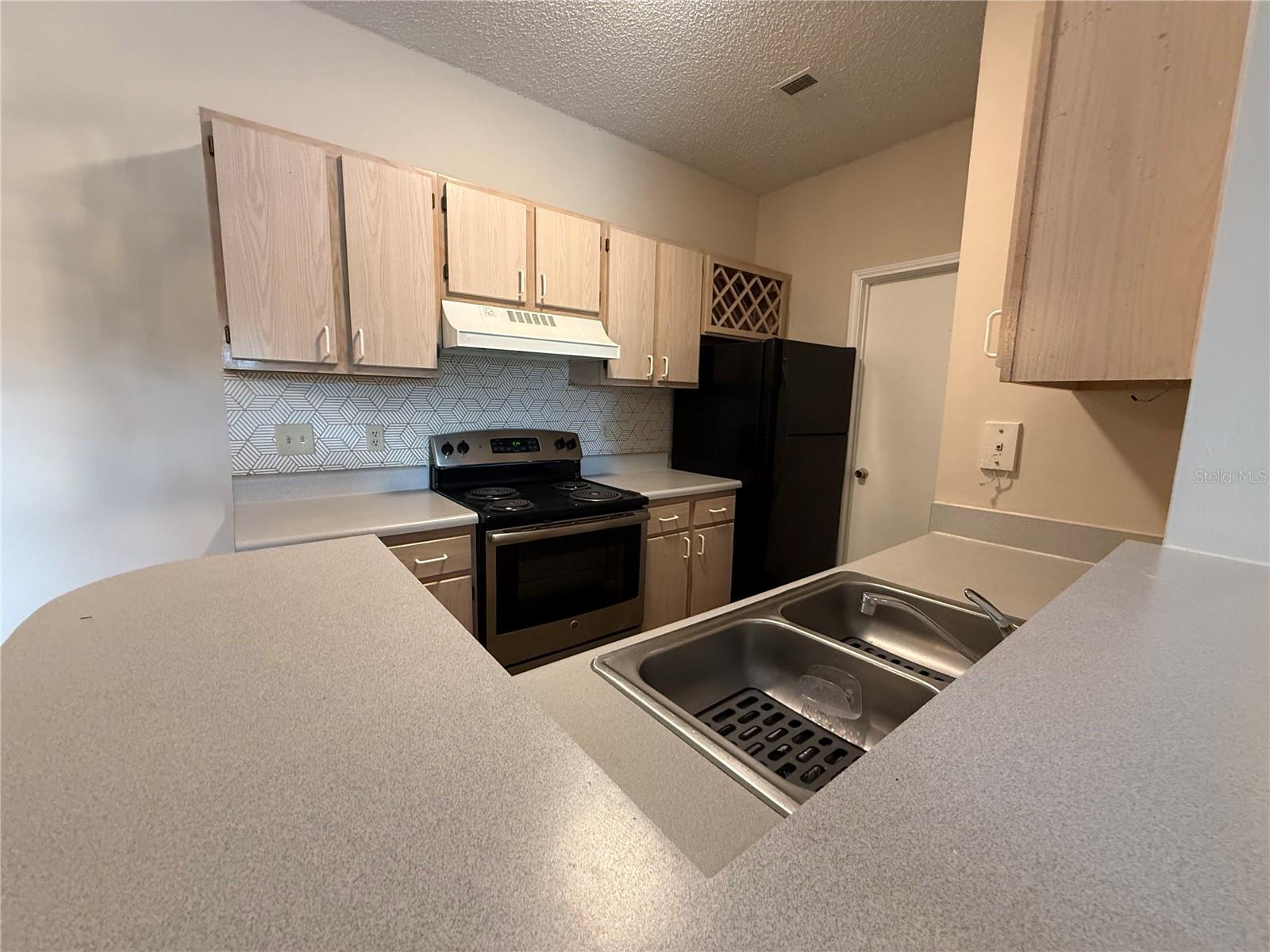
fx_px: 514
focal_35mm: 14
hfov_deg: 102.1
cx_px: 635
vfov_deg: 85.7
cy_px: 476
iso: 500
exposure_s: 1/60
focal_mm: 2.22
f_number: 2.2
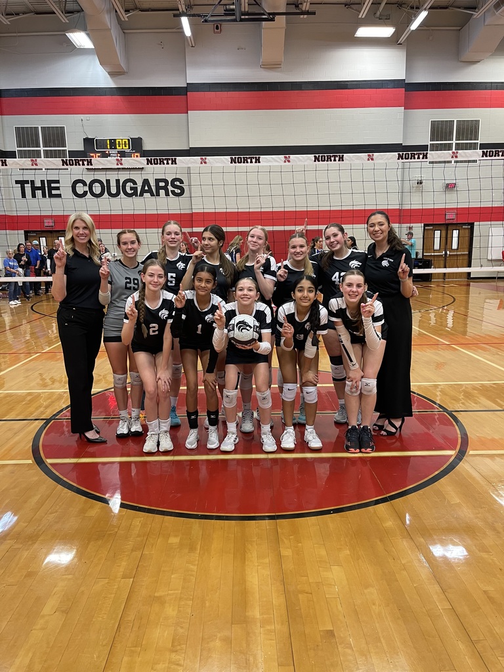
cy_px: 336
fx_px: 485
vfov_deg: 69.4
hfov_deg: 54.9
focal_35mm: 25
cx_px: 252
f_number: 1.6
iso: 160
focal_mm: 5.1
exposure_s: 1/60
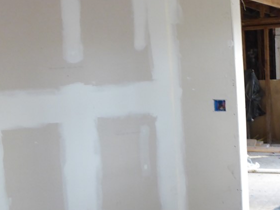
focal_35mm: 53
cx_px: 223
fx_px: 429
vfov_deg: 27.5
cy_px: 120
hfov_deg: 35.1
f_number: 3.5
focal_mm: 5
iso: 500
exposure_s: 1/4
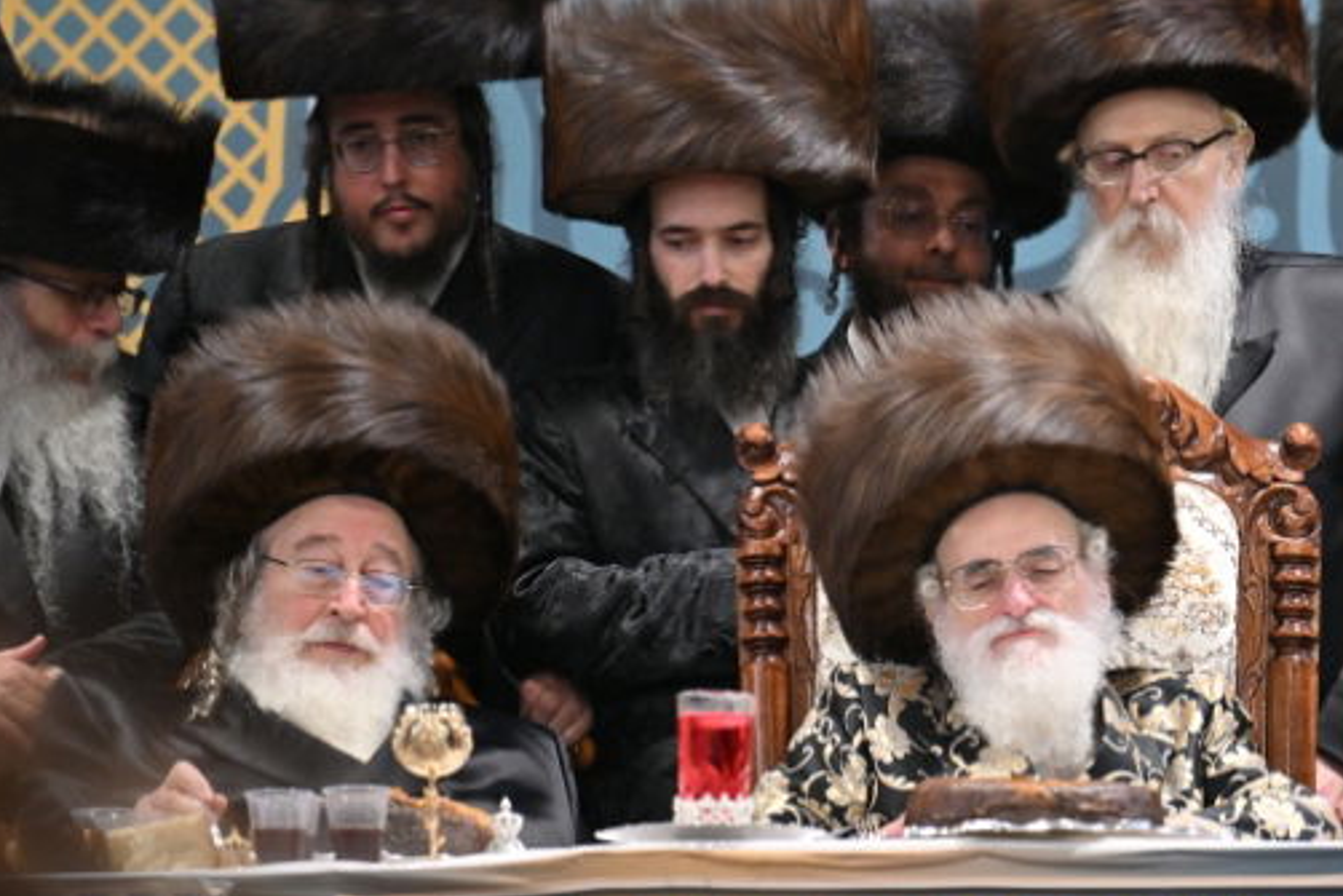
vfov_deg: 3.4
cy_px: 395
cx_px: 1225
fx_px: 15224
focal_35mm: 408
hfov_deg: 5.0
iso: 500
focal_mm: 200
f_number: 2.8
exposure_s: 1/200
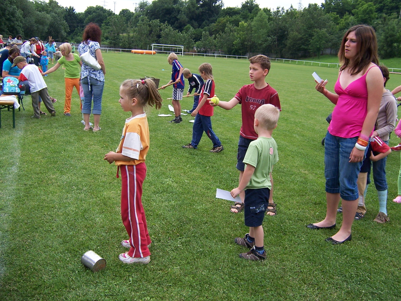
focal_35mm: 33
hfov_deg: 55.4
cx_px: 200
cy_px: 150
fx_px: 382
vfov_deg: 42.9
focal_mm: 5.5
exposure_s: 1/500
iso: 80
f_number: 3.4
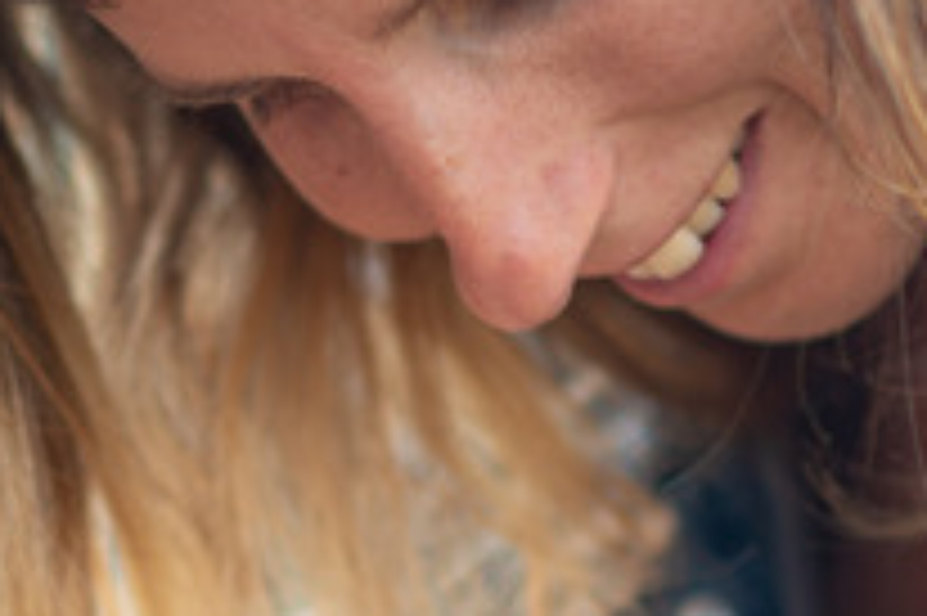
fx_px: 8285
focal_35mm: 322
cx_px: 652
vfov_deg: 4.3
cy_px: 553
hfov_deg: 6.4
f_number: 1.8
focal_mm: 85
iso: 100
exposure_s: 1/640
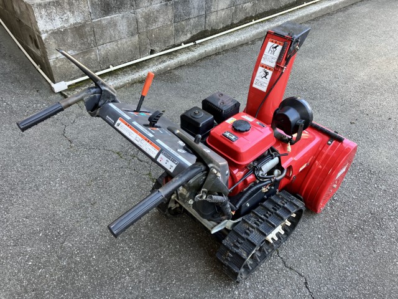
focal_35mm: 28
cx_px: 199
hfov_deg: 63.4
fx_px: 322
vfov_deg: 49.7
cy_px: 150
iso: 50
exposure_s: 1/121
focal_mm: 3.99
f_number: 1.8
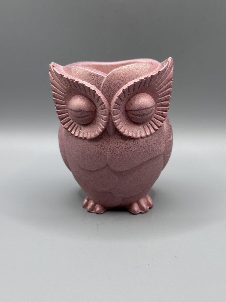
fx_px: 418
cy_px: 151
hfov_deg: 30.3
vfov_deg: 39.7
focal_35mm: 48
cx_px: 113
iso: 50
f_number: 1.78
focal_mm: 6.86
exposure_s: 1/168
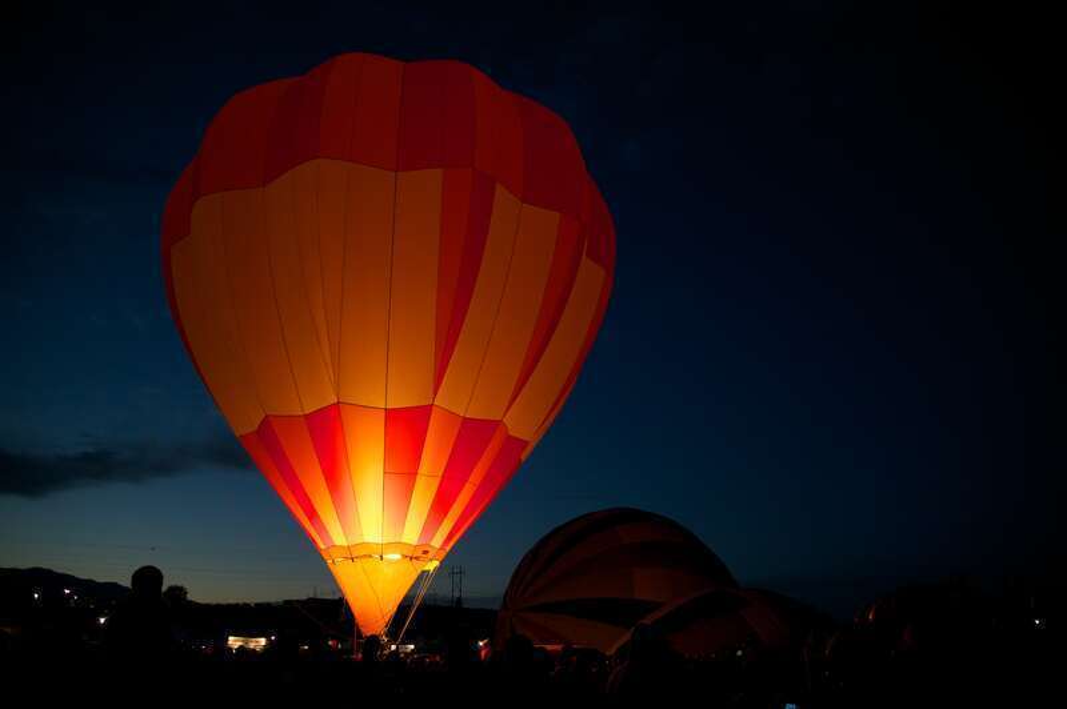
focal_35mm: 24
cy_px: 354
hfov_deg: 73.8
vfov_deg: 53.1
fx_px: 711
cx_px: 534
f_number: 3.5
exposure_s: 1/500
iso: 2000
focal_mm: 24
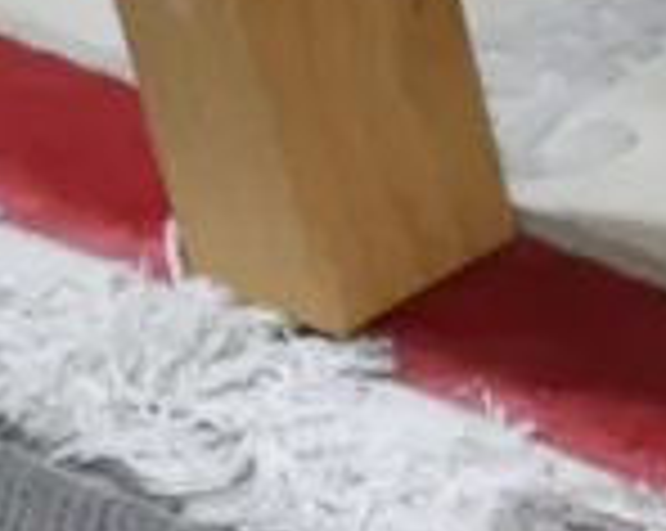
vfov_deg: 6.3
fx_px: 4803
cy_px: 331
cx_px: 2012
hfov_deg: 7.1
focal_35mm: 244
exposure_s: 1/60
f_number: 4
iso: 400
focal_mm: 18
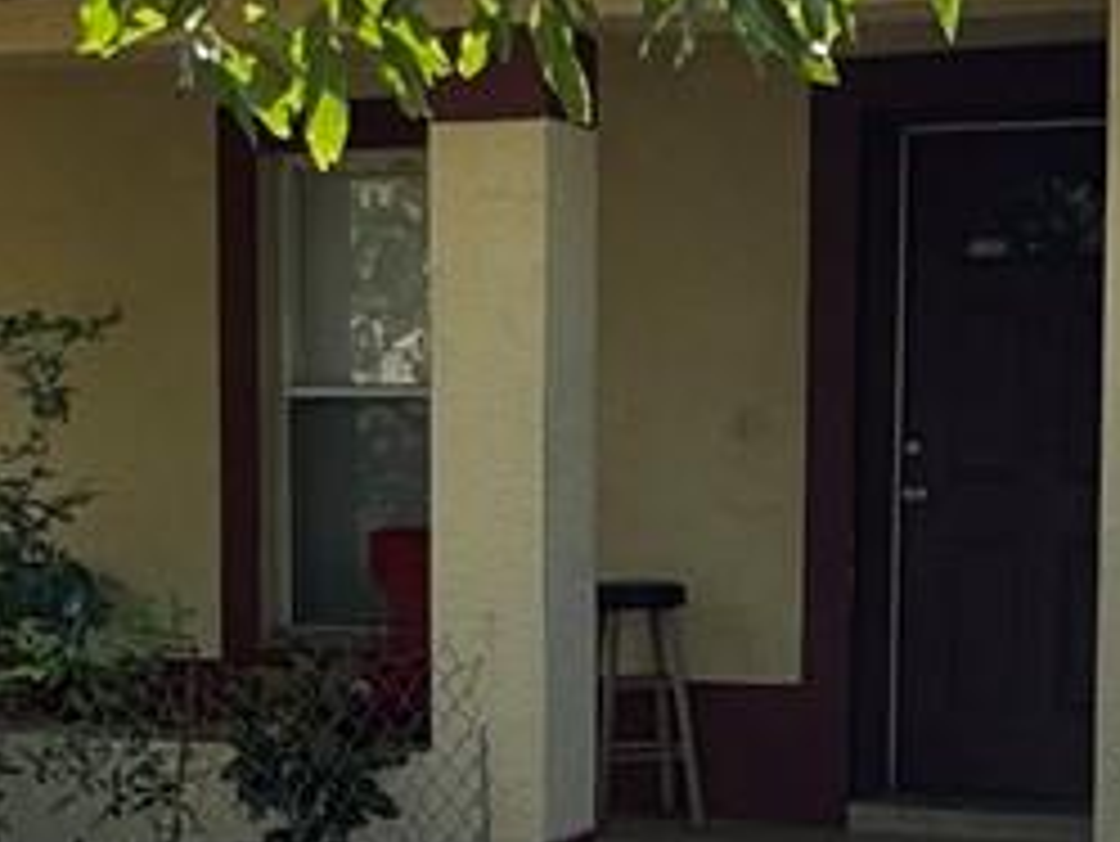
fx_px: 2913
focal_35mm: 90
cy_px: 783
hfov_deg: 21.8
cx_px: 567
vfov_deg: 16.2
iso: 40
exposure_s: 1/610
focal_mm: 2.22
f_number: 2.2
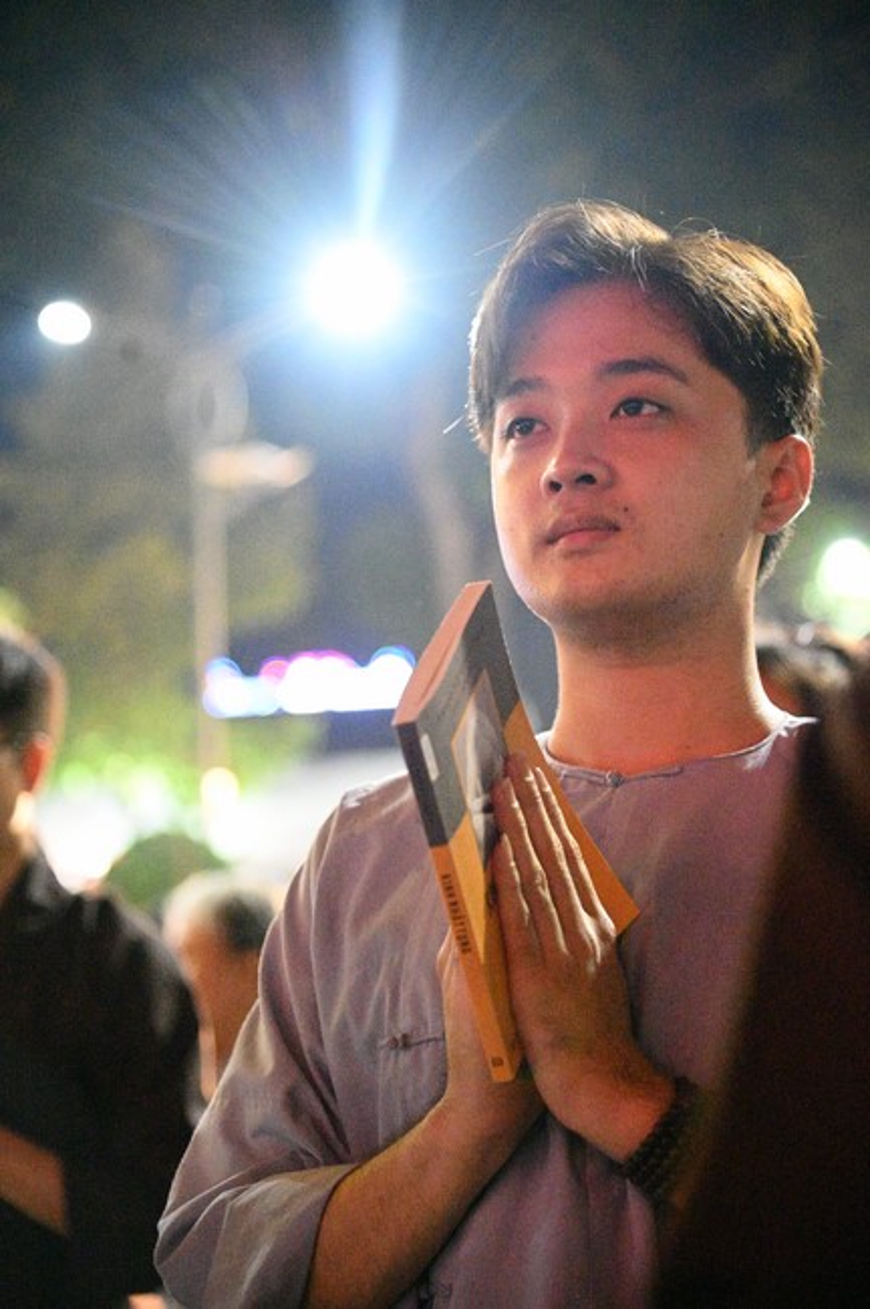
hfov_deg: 16.0
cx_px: 435
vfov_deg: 23.9
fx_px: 3088
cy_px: 654
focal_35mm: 85
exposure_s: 1/320
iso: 51200
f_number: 4
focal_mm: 85
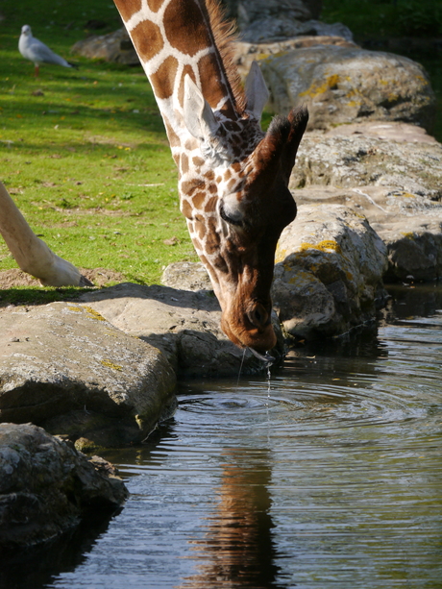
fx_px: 5106
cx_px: 221
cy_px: 294
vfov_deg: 6.6
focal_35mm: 300
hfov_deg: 5.0
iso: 200
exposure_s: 1/320
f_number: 6.3
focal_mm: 150
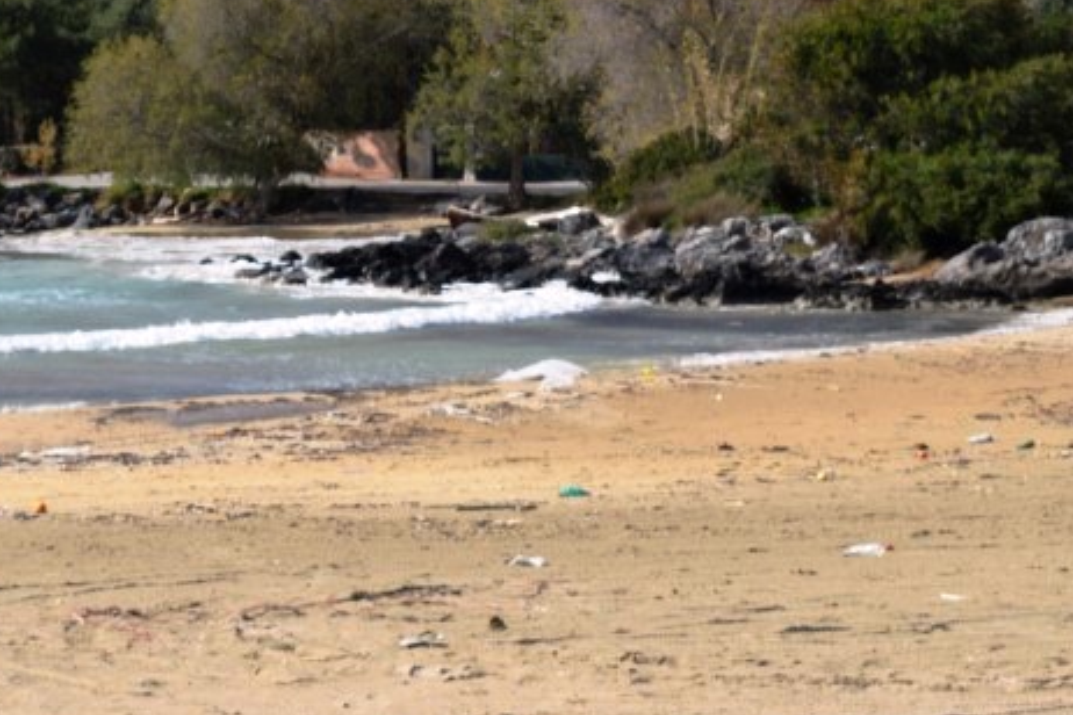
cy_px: -149
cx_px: 262
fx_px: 5014
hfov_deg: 12.2
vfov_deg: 8.1
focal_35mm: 168
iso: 200
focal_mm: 45
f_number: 10
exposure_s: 1/400
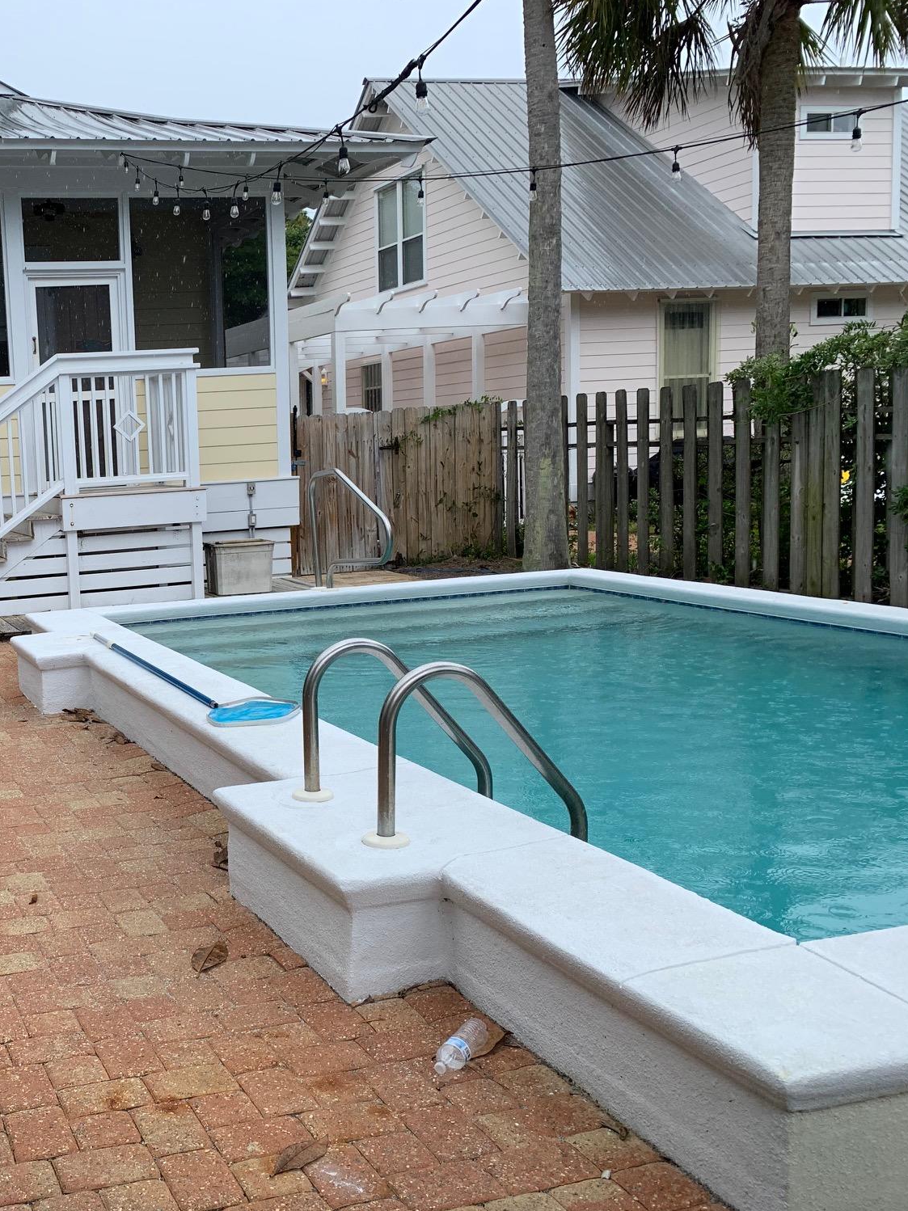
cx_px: 115
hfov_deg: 38.3
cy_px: 608
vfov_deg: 52.6
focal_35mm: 35
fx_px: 1224
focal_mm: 4.25
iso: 25
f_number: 1.8
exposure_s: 1/1088
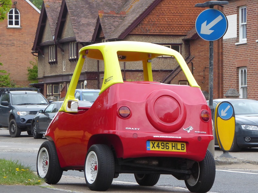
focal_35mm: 191
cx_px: 129
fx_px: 1423
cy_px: 96
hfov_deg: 10.4
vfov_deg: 7.8
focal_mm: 30.9
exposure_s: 1/160
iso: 320
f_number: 5.6
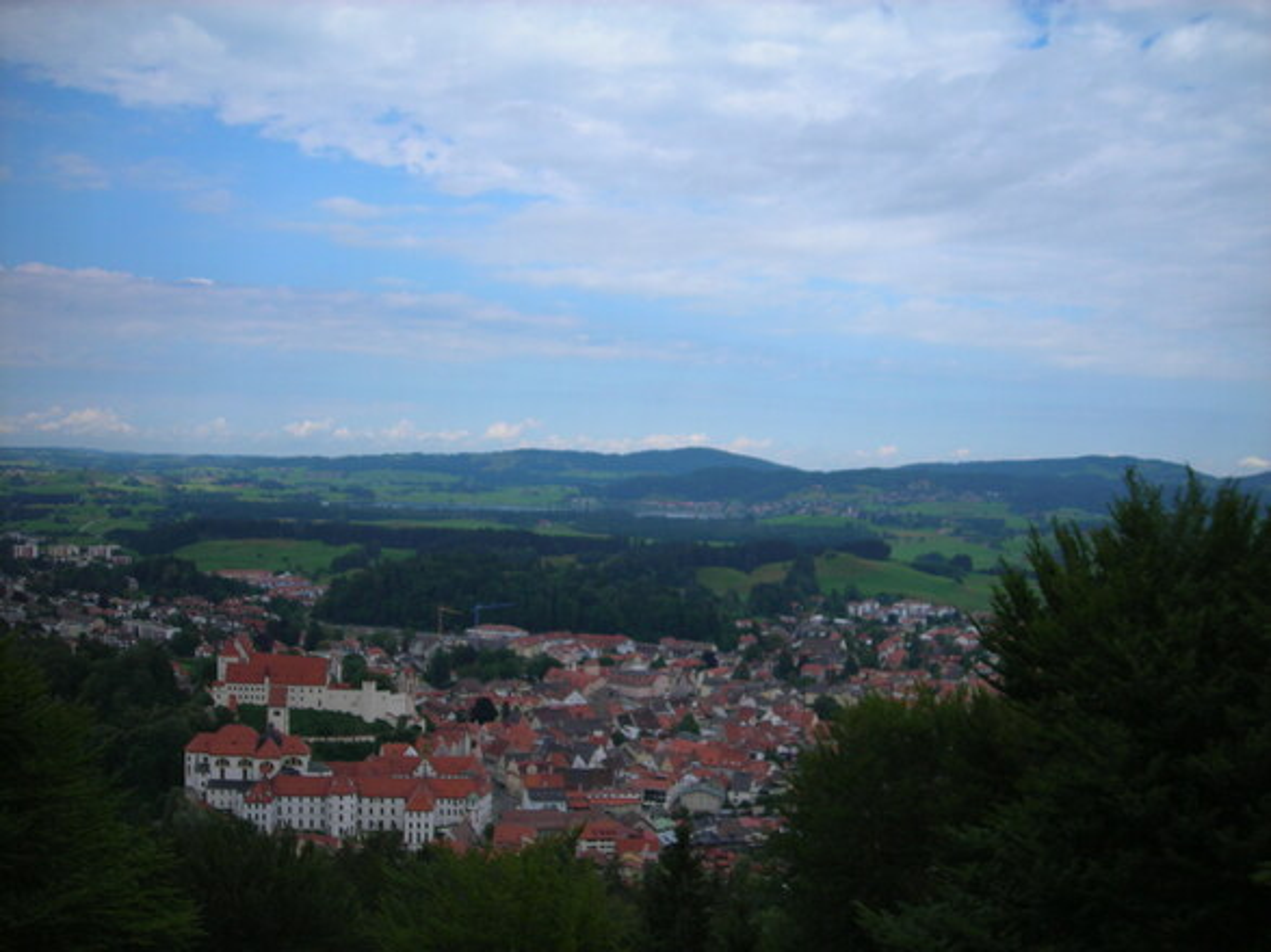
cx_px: 636
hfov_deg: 49.0
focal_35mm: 38
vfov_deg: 37.7
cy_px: 476
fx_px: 1395
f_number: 3.2
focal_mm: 6.3
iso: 50
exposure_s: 1/581
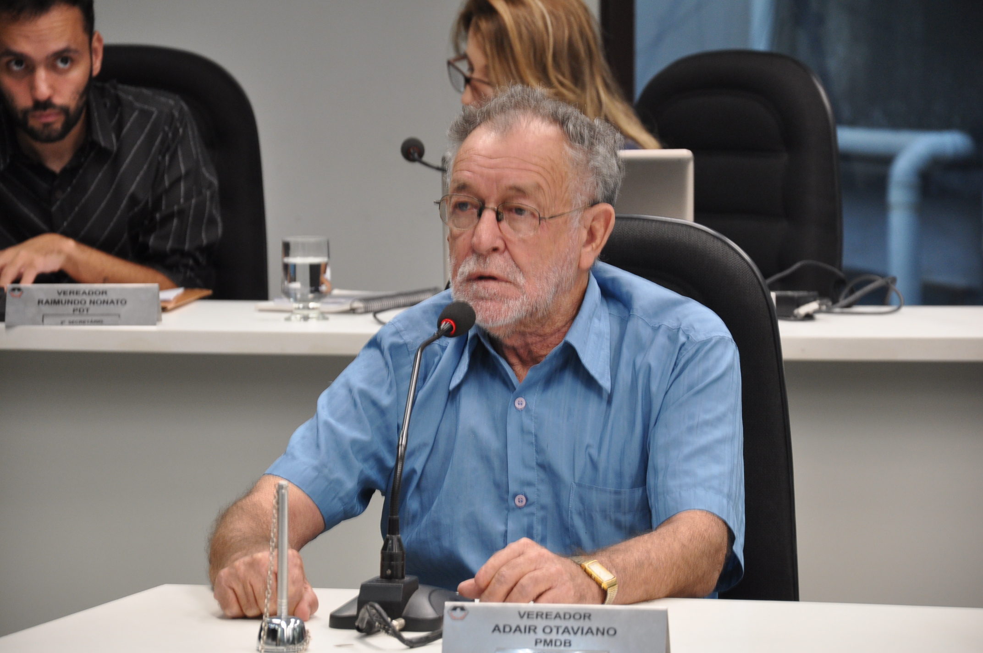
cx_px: 492
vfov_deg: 8.7
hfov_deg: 13.1
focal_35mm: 158
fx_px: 4295
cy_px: 326
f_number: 5.6
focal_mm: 105
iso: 640
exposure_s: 1/30
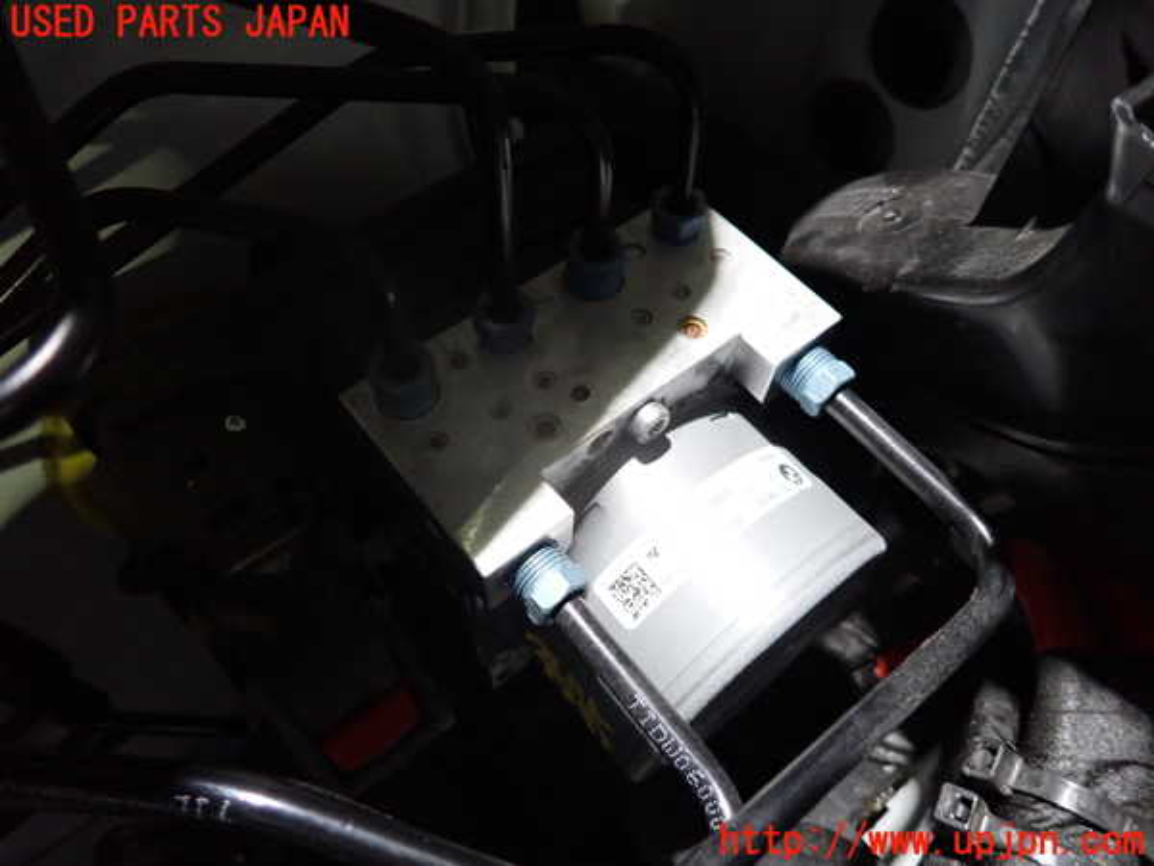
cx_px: 577
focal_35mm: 25
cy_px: 433
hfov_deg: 69.4
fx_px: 833
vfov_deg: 54.9
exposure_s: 1/30
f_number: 2
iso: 640
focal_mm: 4.5
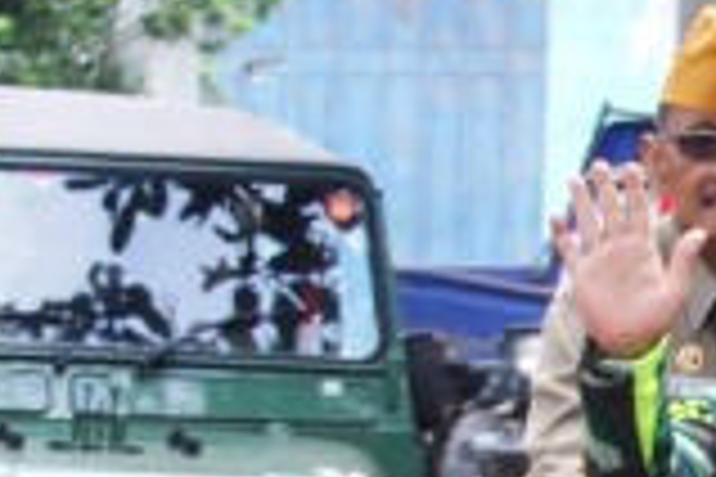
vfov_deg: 3.0
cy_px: 610
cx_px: 1729
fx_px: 9228
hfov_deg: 4.3
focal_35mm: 464
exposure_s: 1/100
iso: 200
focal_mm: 48
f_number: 5.3
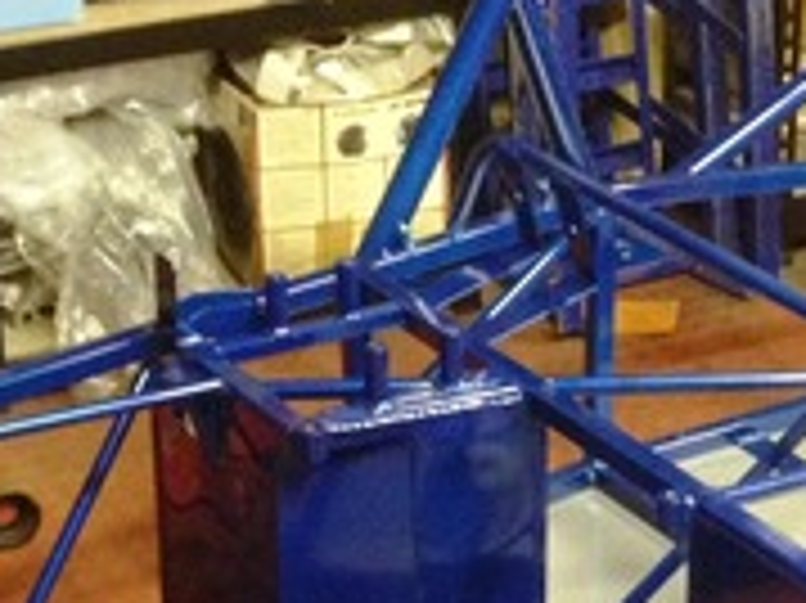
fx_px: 2909
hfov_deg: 15.6
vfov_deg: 11.8
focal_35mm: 125
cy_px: 486
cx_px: 675
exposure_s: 1/15
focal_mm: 4.28
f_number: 2.4
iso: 400
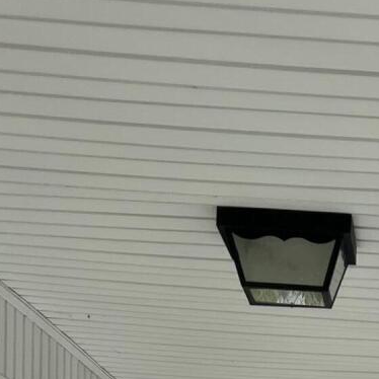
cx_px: 447
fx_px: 1524
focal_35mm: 123
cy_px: 773
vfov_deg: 12.4
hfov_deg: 13.8
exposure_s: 1/4630
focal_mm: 5.7
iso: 50
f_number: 1.5
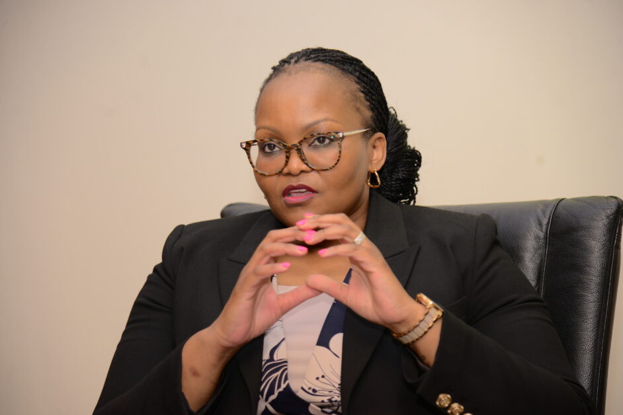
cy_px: 208
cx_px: 312
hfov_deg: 19.5
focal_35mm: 105
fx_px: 1817
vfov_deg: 13.0
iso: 800
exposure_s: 1/160
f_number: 4
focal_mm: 105
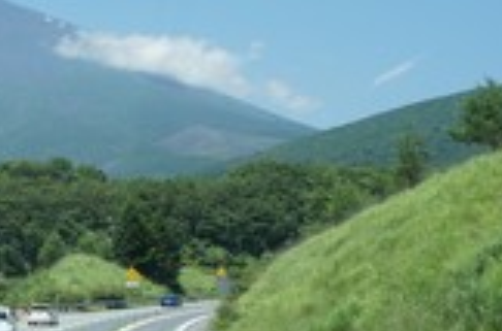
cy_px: 12
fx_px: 1446
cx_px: 3
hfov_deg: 19.2
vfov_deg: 12.9
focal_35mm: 104
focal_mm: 28
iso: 200
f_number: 8
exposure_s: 1/320
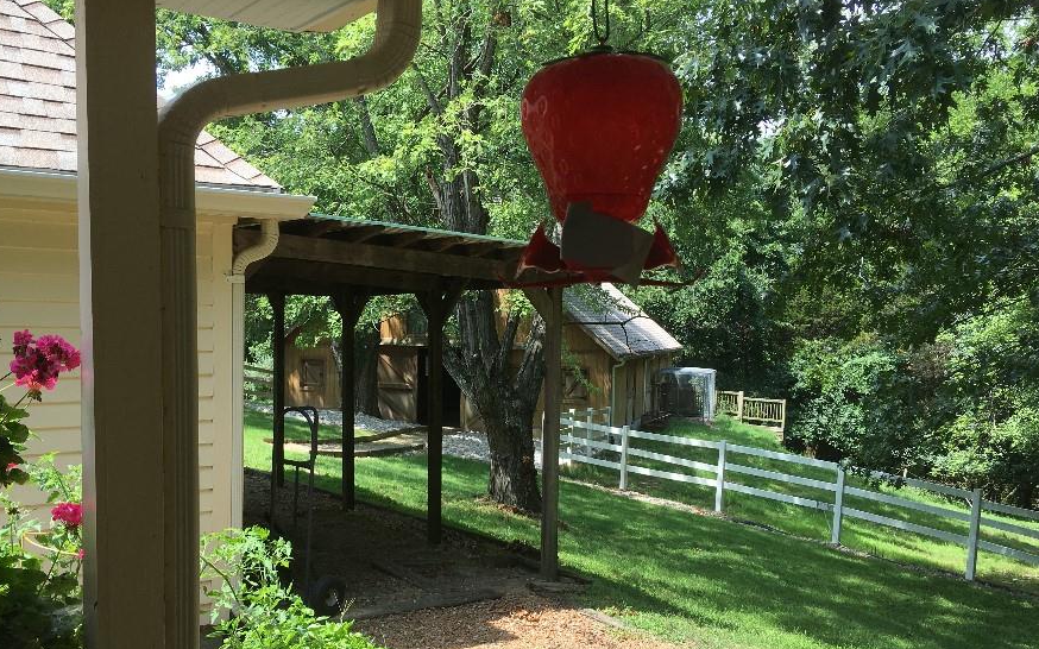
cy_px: 368
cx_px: 460
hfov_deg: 53.9
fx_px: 1019
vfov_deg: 35.3
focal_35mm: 36
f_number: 2.2
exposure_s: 1/413
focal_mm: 4.15
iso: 25
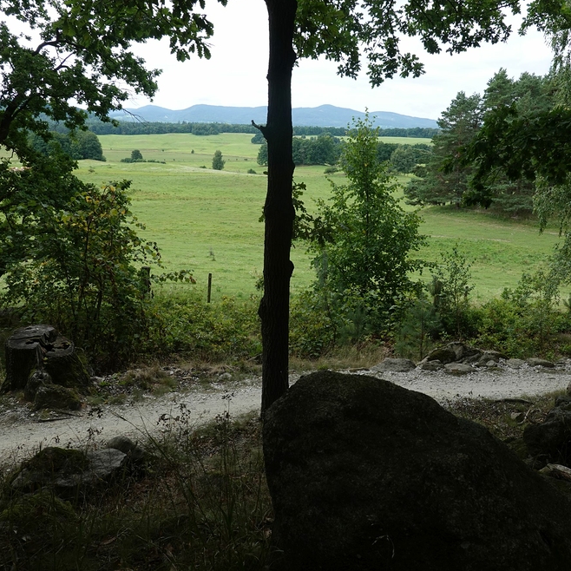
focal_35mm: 31
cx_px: 321
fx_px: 579
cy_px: 283
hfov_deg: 52.4
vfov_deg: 52.5
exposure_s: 1/160
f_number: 6.3
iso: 125
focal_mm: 9
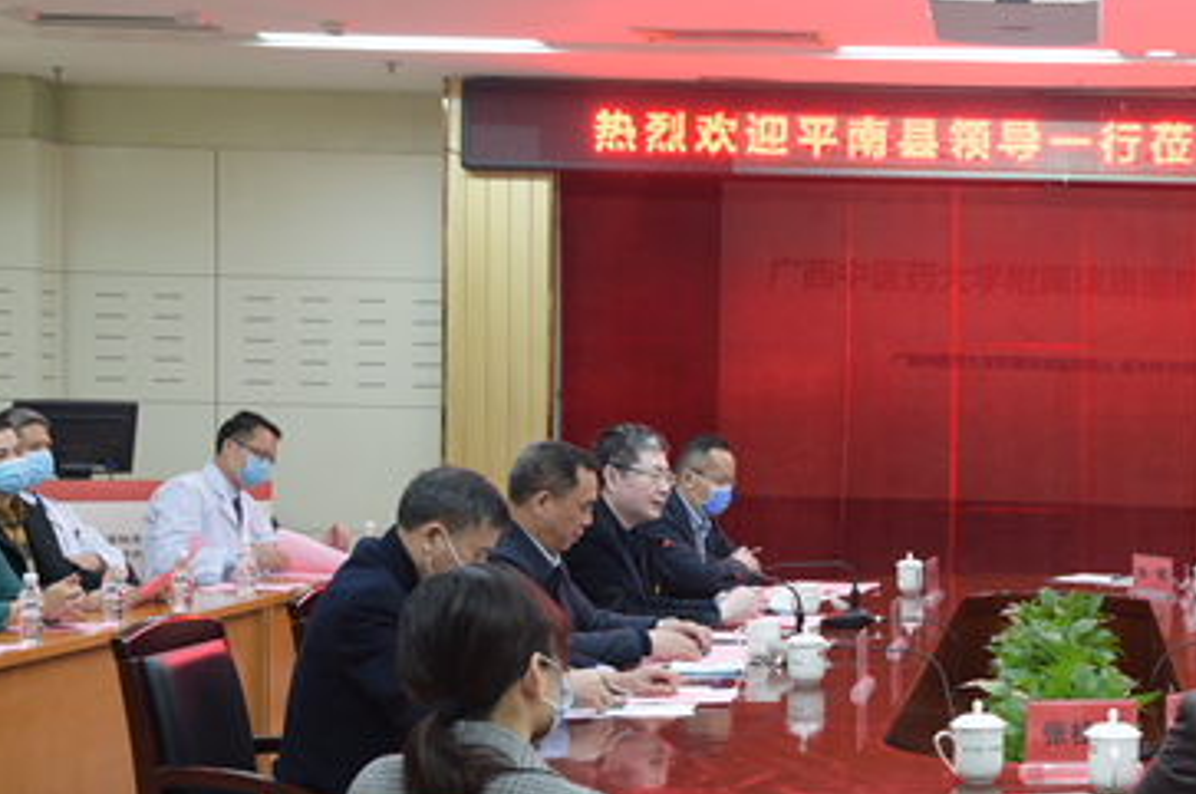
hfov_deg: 32.0
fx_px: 1991
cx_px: 1044
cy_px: 563
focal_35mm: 60
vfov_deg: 22.4
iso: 1600
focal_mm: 34
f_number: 5.6
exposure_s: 1/50
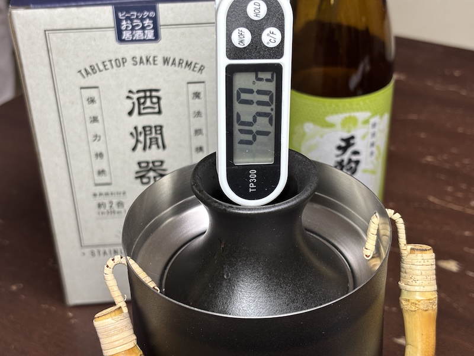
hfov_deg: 36.8
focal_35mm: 52
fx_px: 712
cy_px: 178
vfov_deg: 28.0
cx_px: 237
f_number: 1.6
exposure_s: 1/33
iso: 125
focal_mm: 5.96
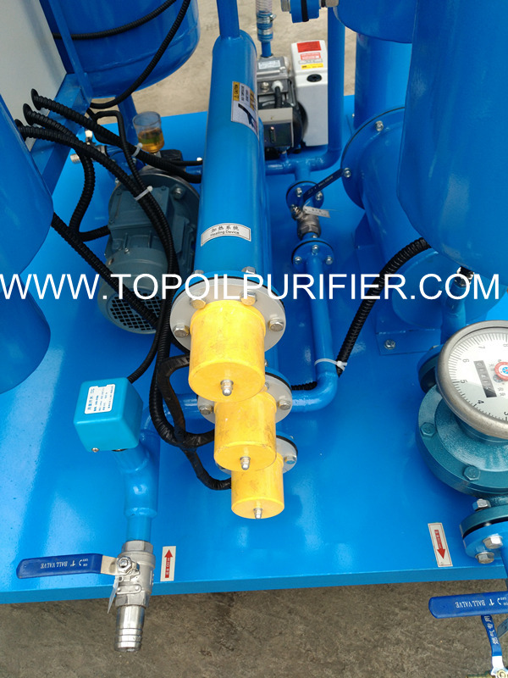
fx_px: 509
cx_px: 254
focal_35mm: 26
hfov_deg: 53.1
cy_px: 339
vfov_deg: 67.3
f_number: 2
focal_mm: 4.52
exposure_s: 1/50
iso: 144
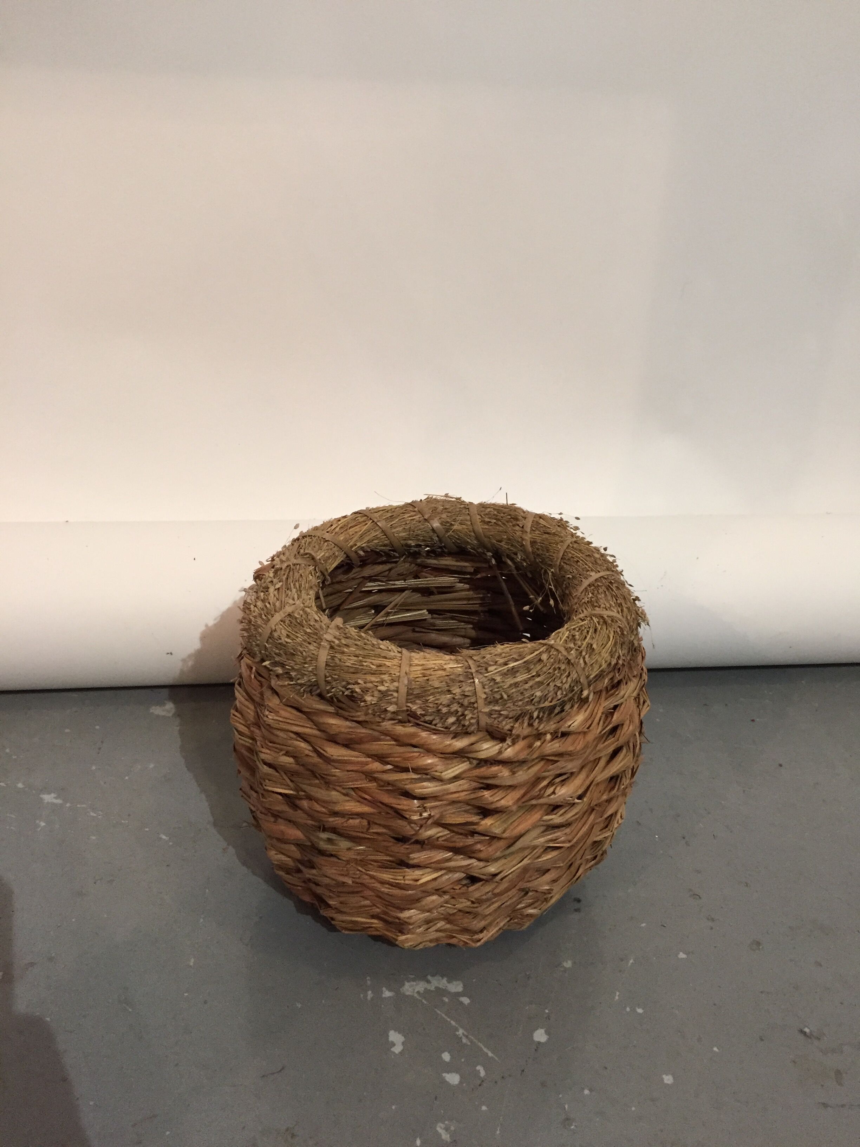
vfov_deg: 61.7
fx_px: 961
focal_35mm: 29
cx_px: 430
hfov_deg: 48.2
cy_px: 574
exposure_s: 1/20
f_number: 2.2
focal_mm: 4.15
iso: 250
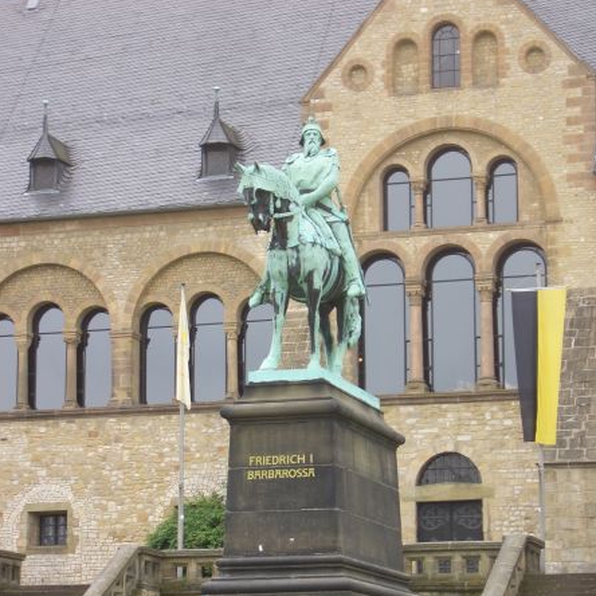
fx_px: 2045
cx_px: 299
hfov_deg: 16.6
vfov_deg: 16.5
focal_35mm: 105
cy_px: 392
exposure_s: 1/80
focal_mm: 14.6
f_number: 4.4
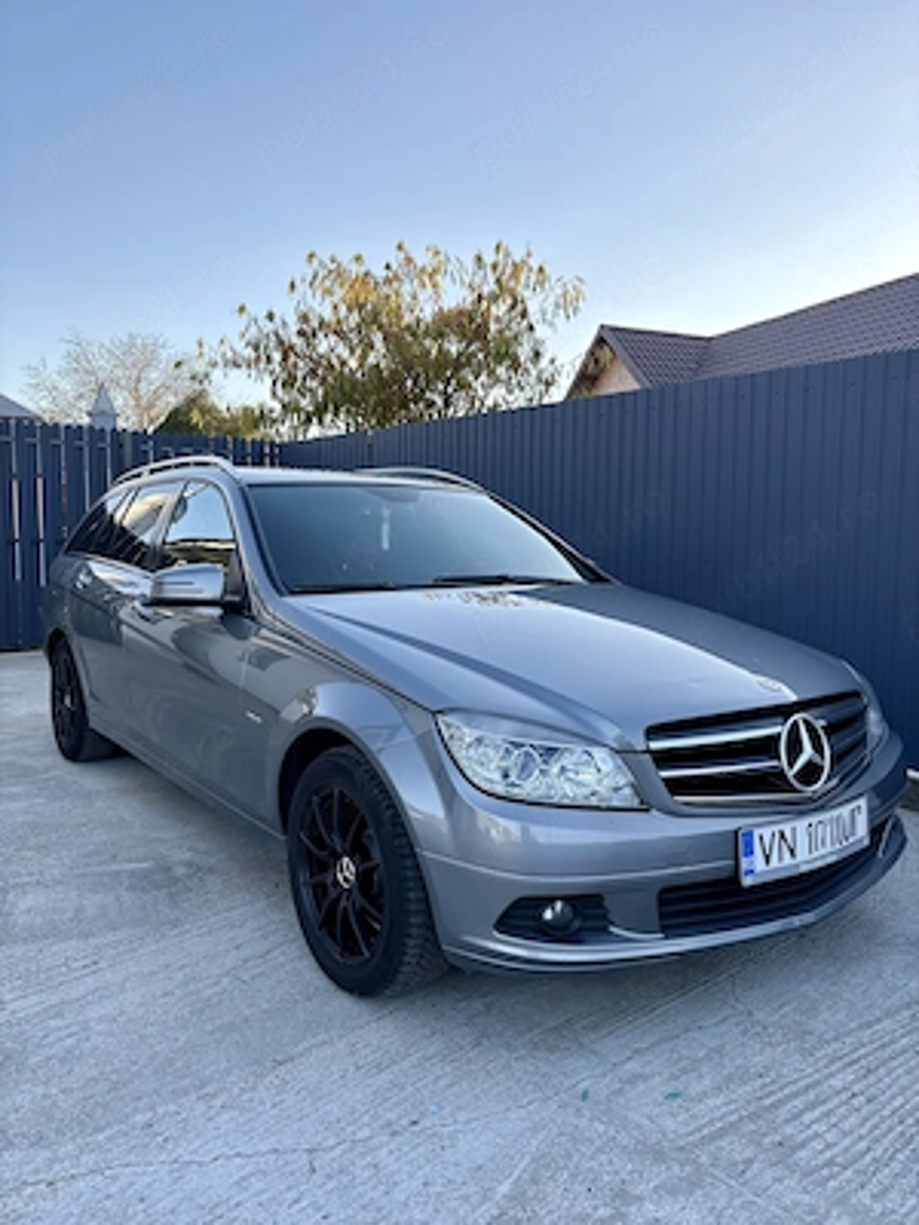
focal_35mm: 26
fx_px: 920
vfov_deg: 67.3
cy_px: 612
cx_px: 460
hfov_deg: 53.1
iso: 64
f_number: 1.6
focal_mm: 5.96
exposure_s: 1/507
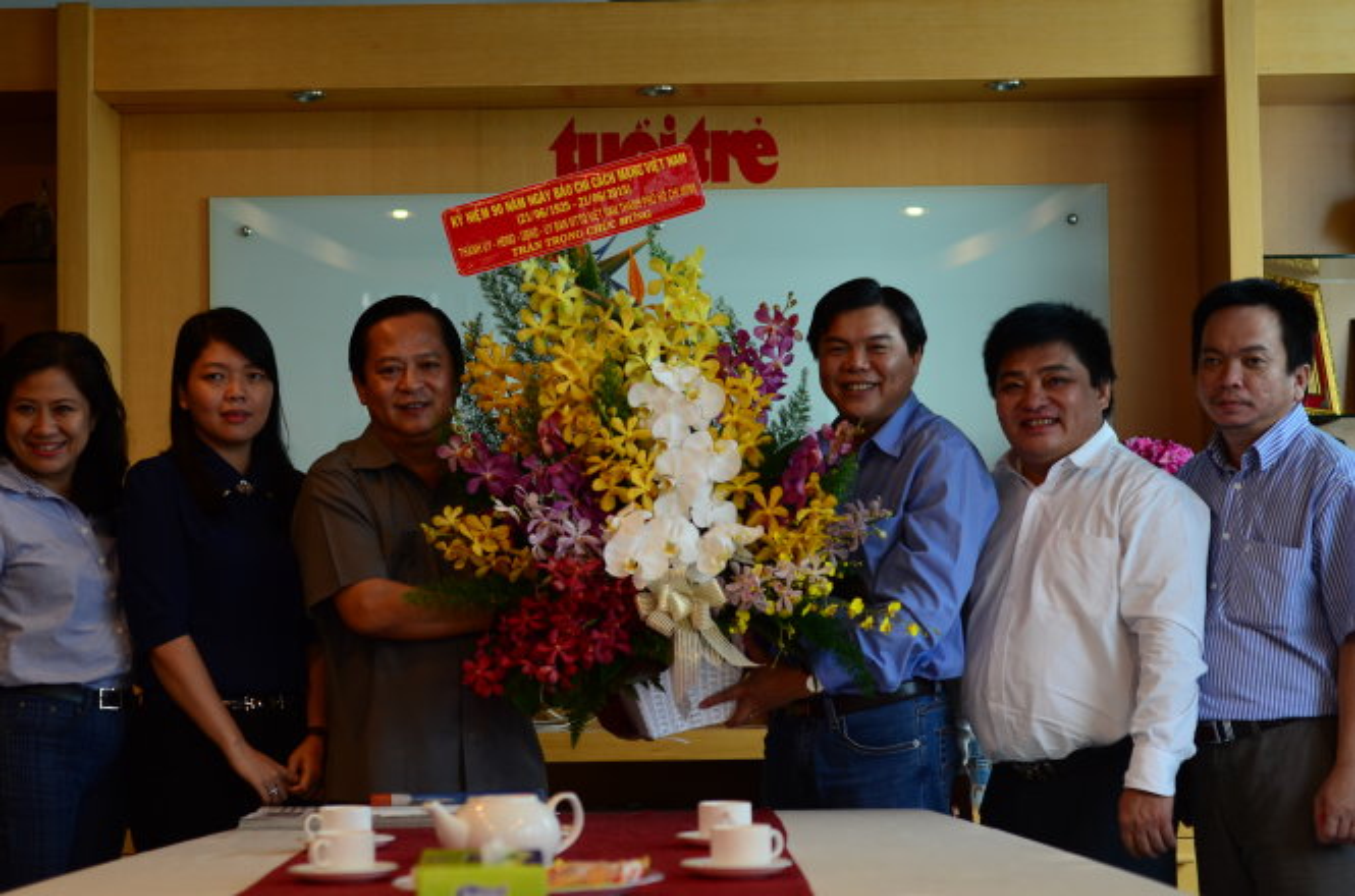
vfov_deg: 18.1
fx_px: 2816
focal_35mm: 75
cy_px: 448
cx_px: 678
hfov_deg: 27.1
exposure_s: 1/100
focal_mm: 50
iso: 500
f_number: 2.5
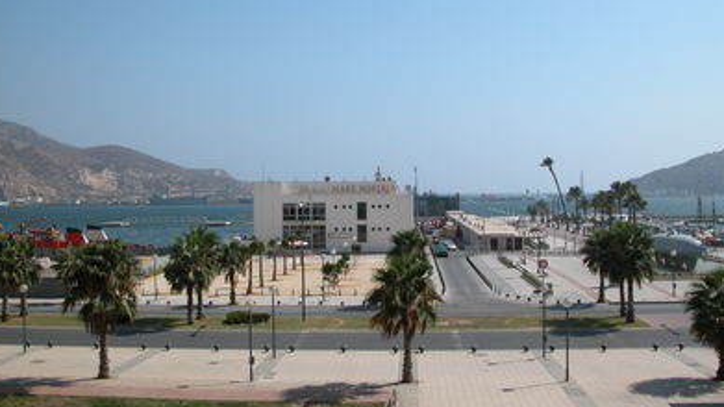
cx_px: 357
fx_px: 749
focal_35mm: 39
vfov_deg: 30.4
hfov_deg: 51.6
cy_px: 181
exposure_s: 1/483
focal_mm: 8.9
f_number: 7.1
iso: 100
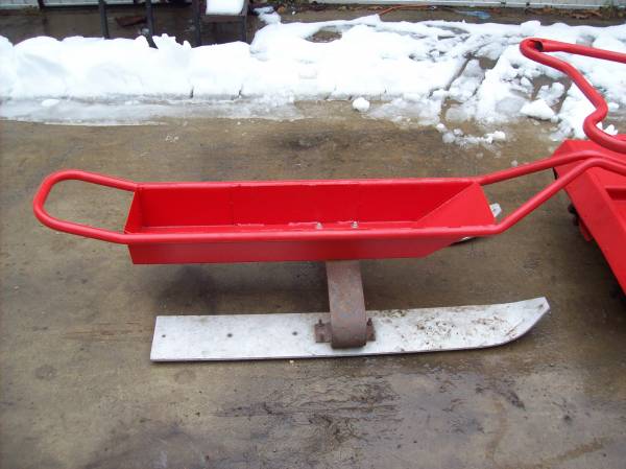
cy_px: 234
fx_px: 651
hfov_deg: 51.4
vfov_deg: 39.6
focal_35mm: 36
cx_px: 313
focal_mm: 6
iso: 80
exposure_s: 1/123
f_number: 2.7
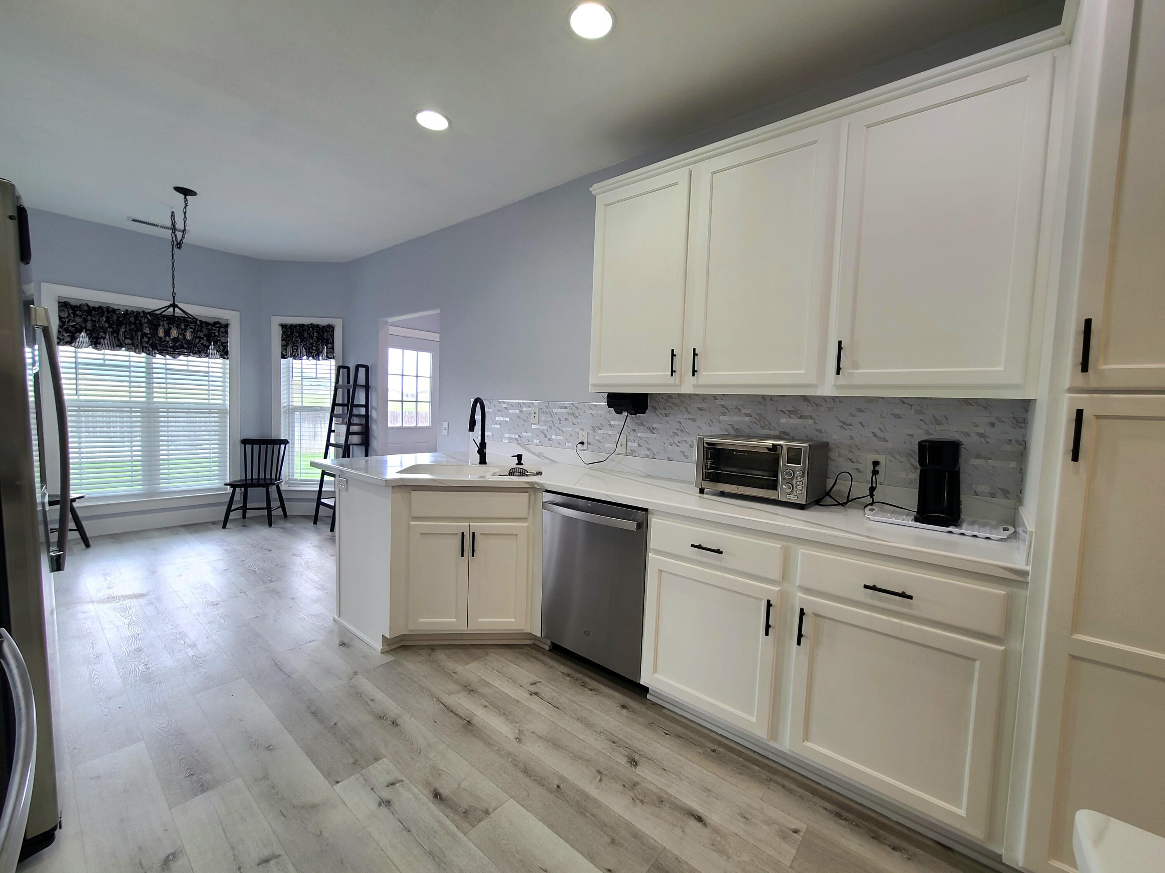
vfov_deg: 89.9
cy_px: 436
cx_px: 582
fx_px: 438
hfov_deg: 106.2
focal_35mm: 13
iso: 64
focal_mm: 2.2
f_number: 2.2
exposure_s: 1/60.2
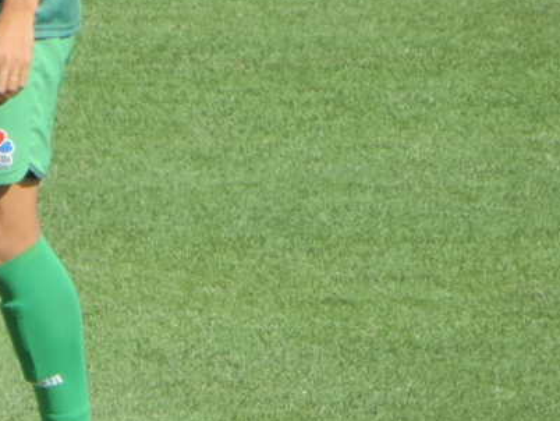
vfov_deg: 0.5
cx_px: -110
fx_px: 48270
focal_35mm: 2982
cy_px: 61
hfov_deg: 0.7
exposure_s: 1/500
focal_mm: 180
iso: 180
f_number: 5.9
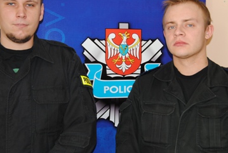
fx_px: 411
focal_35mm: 65
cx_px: 108
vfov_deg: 21.1
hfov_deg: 31.0
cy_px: 66
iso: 200
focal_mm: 31
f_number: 4.2
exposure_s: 1/60
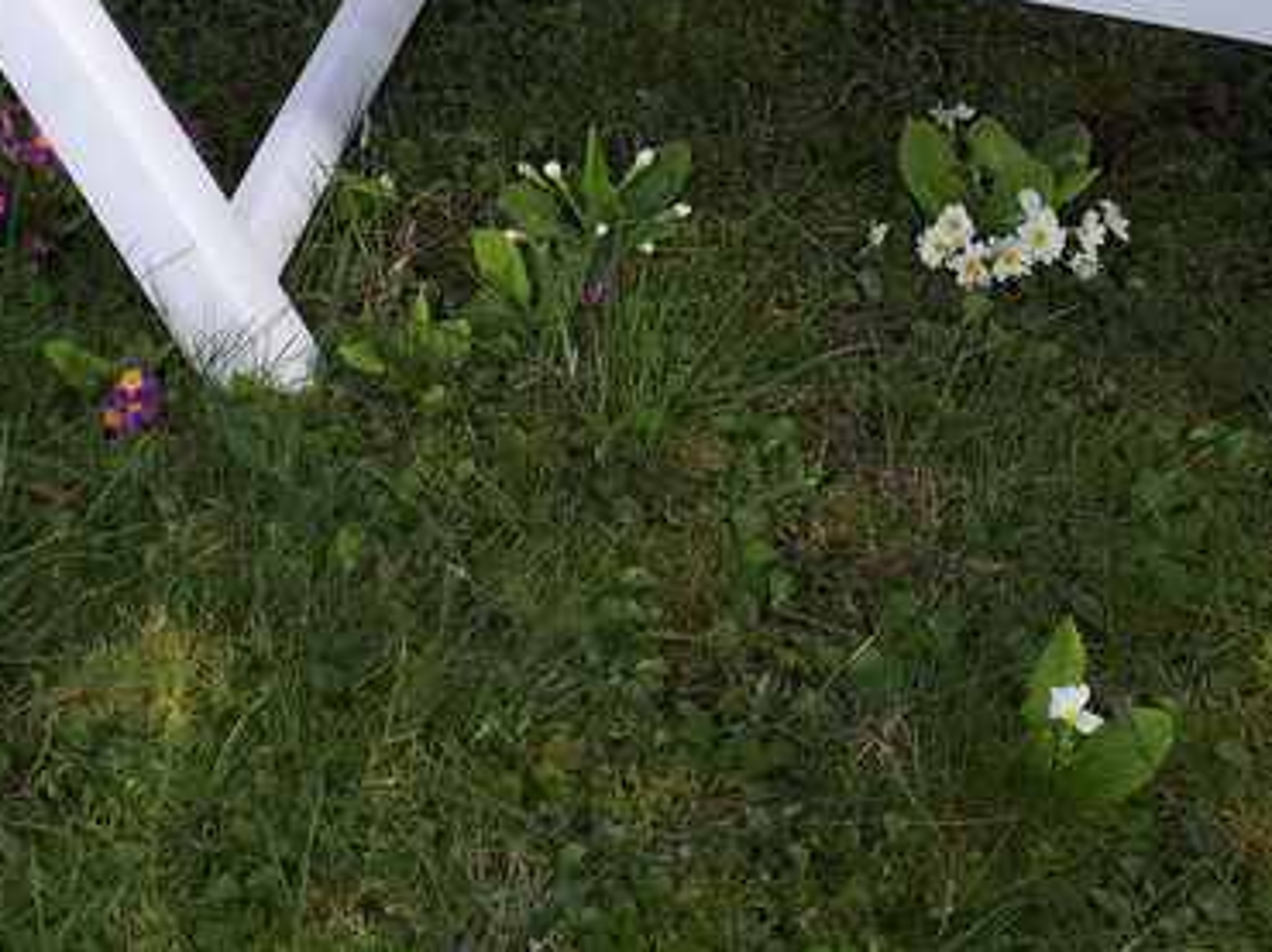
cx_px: 430
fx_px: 2681
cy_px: -333
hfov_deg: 26.5
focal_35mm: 73
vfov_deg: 18.5
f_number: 1.9
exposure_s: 1/291
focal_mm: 3.6
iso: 40
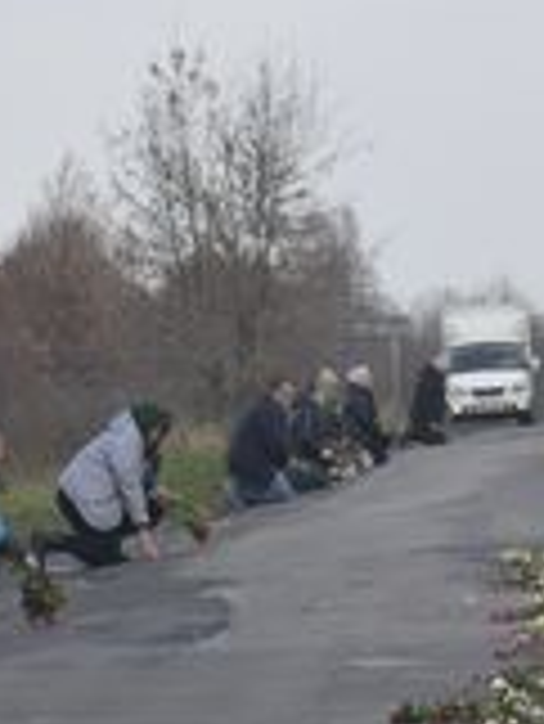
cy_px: 681
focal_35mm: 369
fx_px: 7727
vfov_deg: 5.4
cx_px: 405
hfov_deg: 4.0
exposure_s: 1/500
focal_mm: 55
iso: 400
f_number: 5.6
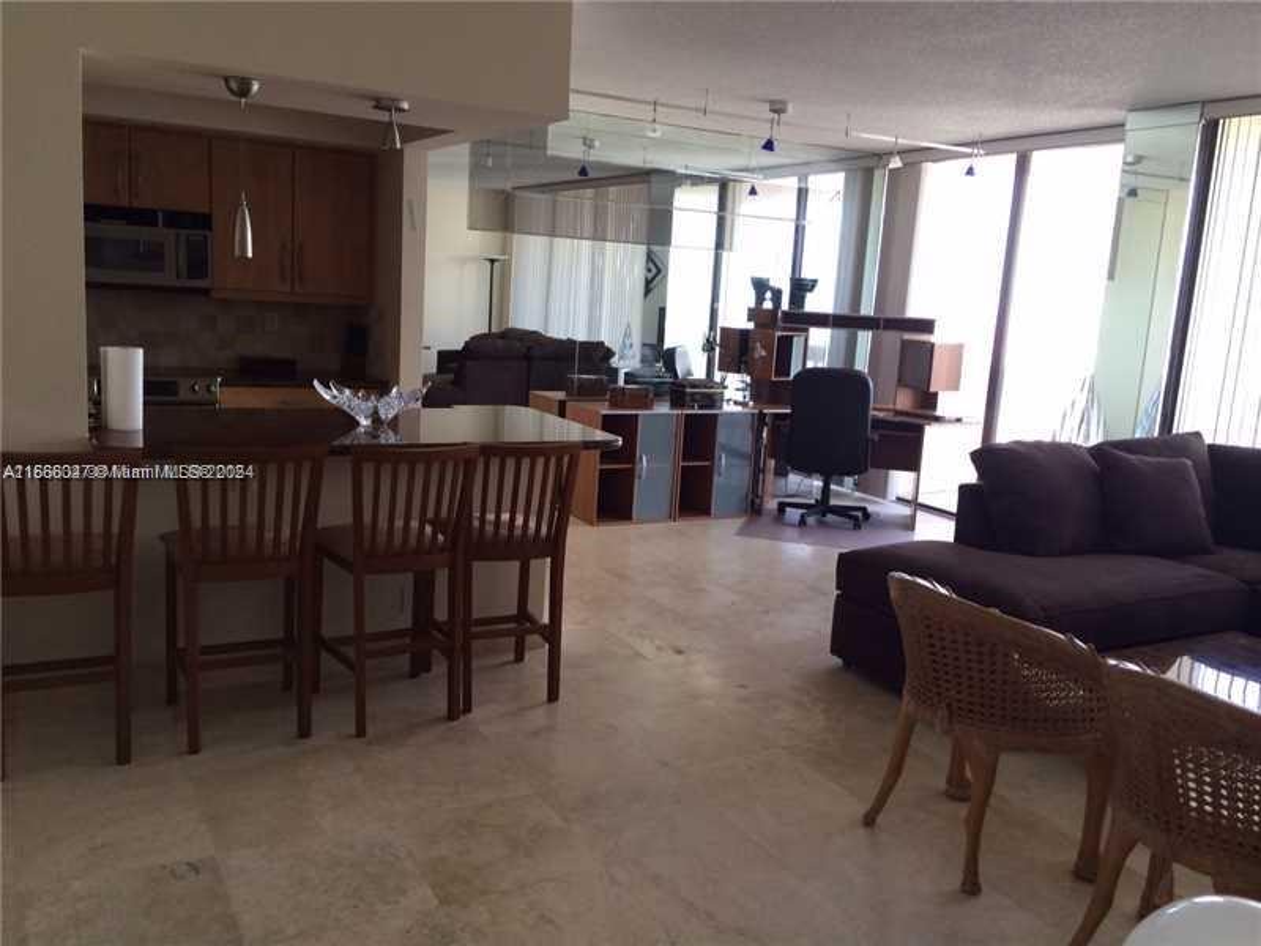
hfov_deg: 61.7
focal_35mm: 29
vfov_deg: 48.2
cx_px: 630
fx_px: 1056
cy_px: 473
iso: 40
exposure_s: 1/40
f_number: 2.2
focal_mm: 4.15
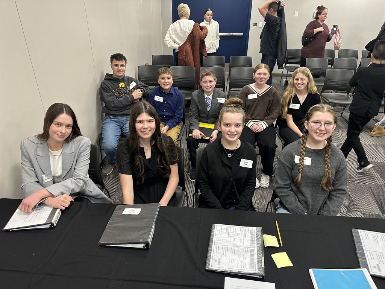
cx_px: 192
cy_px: 144
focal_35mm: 24
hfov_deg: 71.6
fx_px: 267
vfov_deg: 56.8
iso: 200
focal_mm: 6.86
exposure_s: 1/60
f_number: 1.78
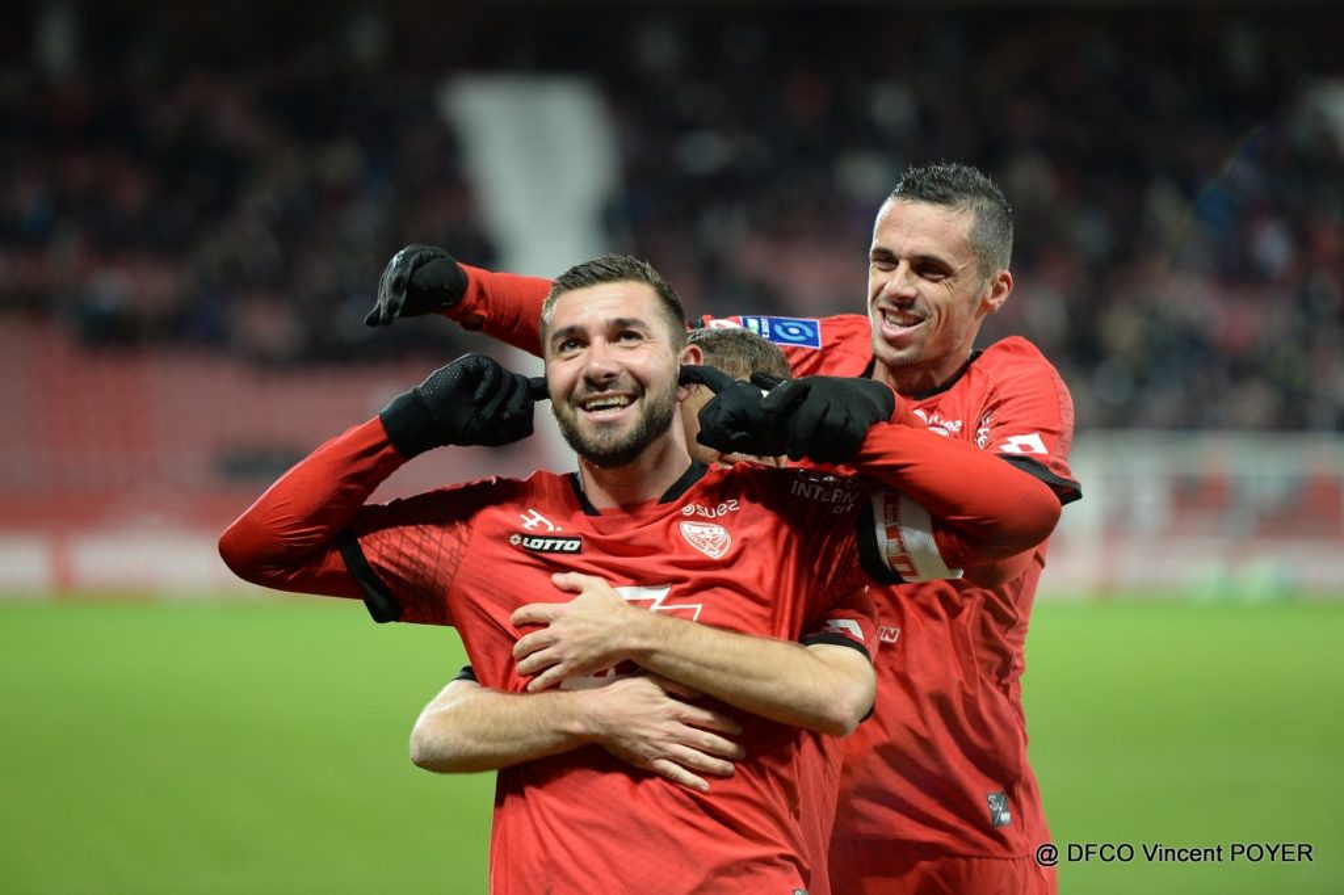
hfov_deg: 11.4
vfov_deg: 7.6
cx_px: 672
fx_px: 6717
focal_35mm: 180
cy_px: 448
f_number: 2.8
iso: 2500
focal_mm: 180
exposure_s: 1/800
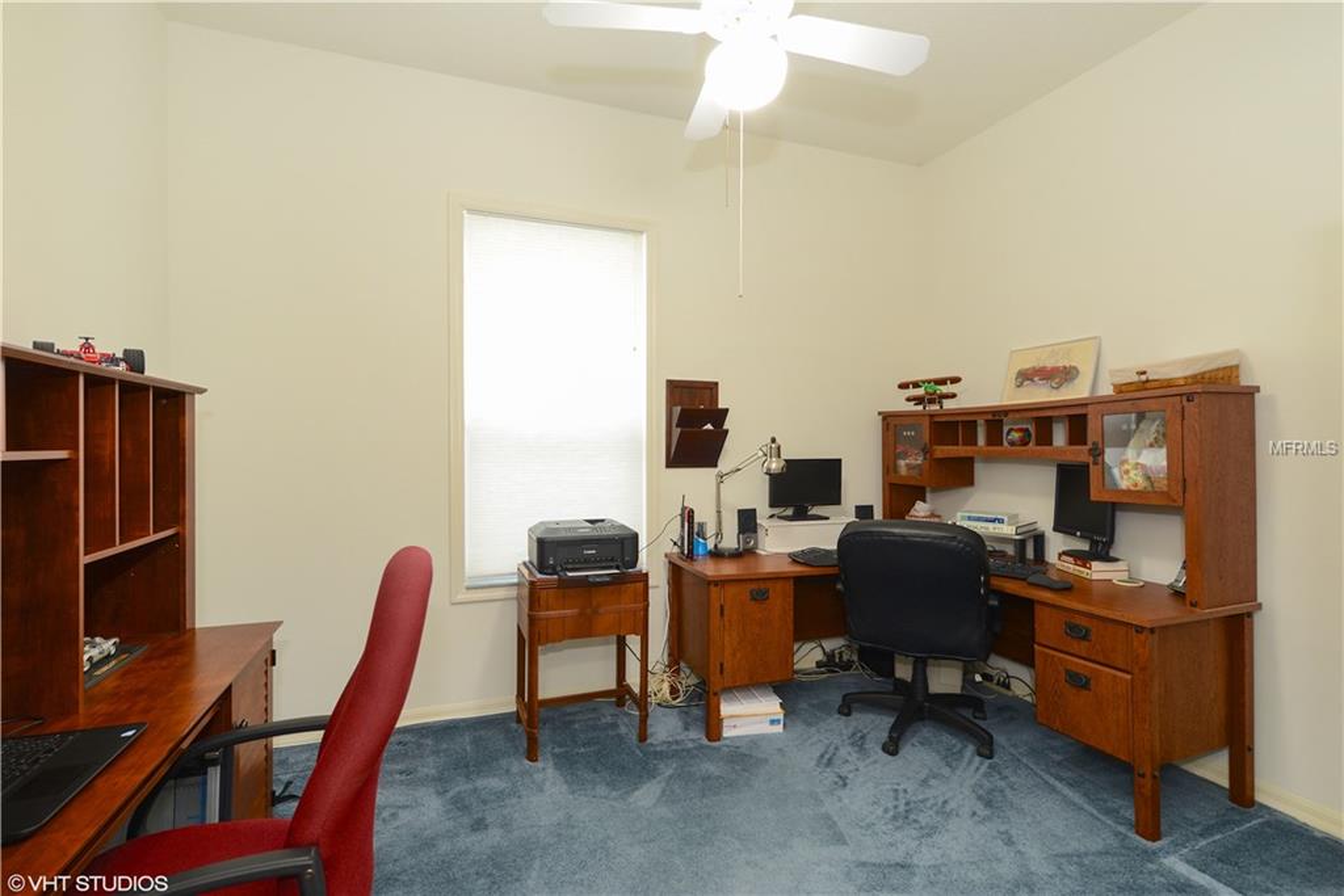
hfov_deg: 96.7
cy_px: 448
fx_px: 597
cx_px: 672
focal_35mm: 16
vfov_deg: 73.8
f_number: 8
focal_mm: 16
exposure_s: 1/1.67
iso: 200
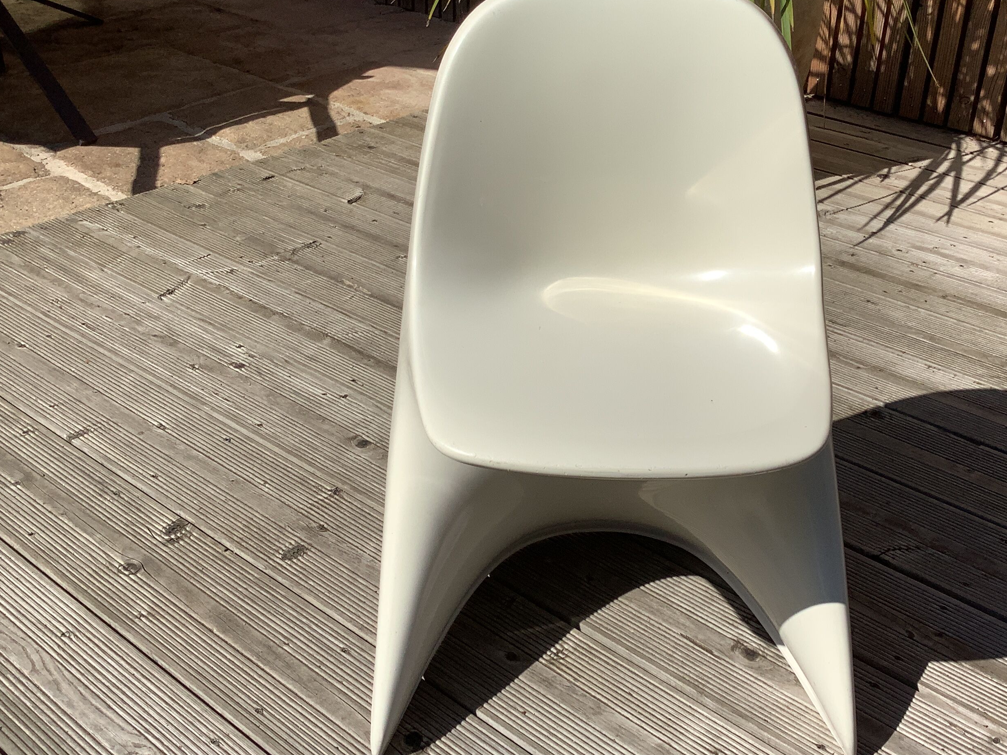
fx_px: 1193
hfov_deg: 45.6
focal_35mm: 41
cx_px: 591
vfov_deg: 35.1
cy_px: 357
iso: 25
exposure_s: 1/3021
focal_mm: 3.3
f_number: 2.4
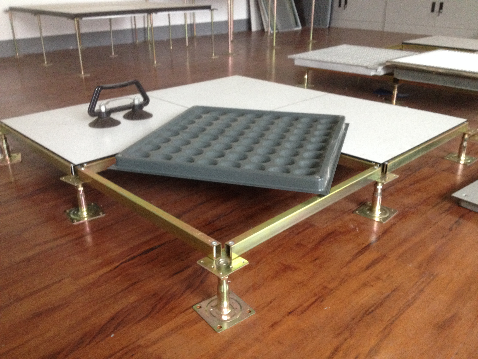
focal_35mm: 35
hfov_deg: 52.6
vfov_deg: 40.7
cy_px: 180
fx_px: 483
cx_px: 239
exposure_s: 1/20
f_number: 2.4
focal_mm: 4.28
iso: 250
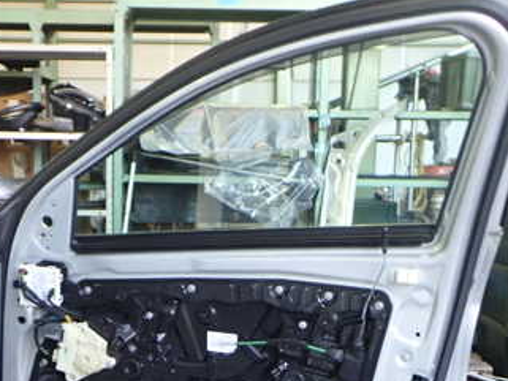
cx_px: 198
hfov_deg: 34.2
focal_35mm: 56
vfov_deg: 25.9
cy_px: 275
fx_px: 822
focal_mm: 5.4
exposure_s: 1/30
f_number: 2.3
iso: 250
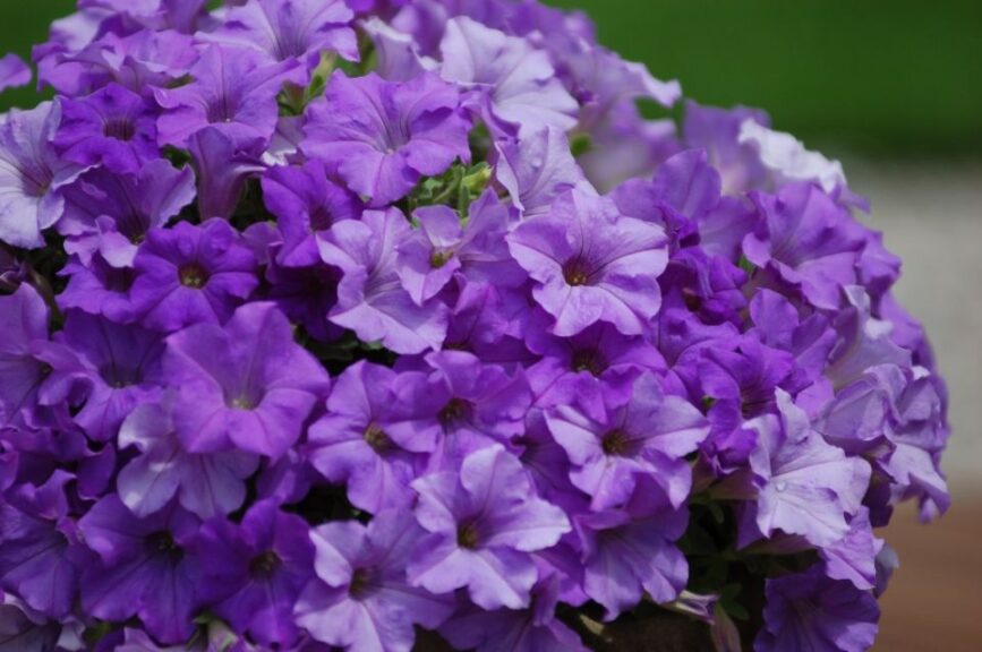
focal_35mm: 300
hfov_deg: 6.9
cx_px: 491
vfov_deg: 4.6
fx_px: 8174
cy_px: 326
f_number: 2.8
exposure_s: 1/2500
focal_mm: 200
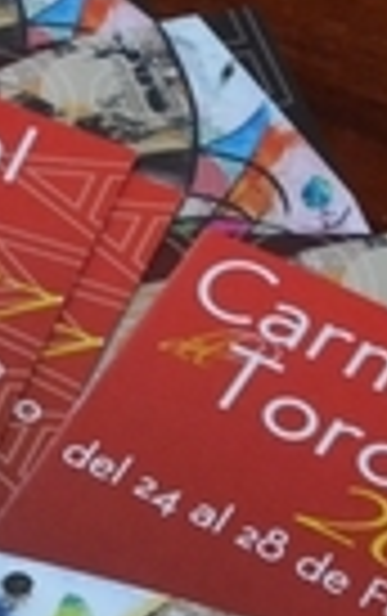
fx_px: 3516
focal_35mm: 209
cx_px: -562
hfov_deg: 6.0
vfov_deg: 9.8
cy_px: 845
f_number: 7.1
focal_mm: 28
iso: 3200
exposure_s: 1/200
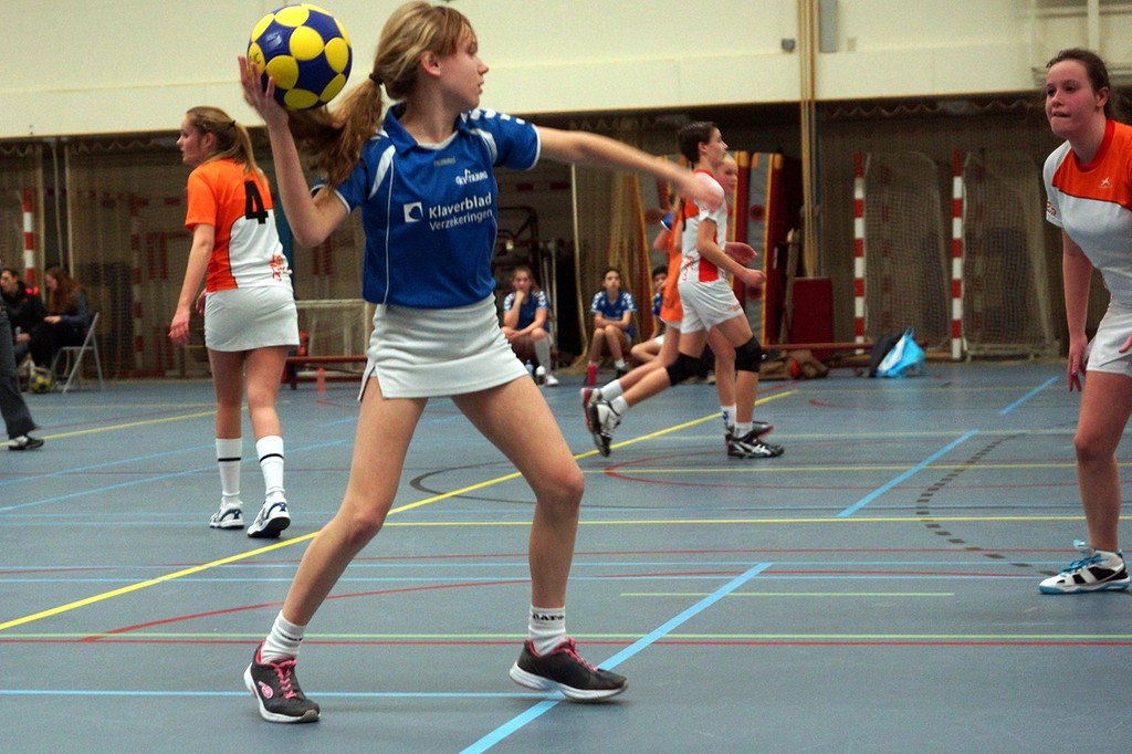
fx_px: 2357
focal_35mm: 75
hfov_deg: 27.0
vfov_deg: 18.2
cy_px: 377
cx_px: 566
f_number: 3.2
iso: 1000
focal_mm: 50
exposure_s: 1/160
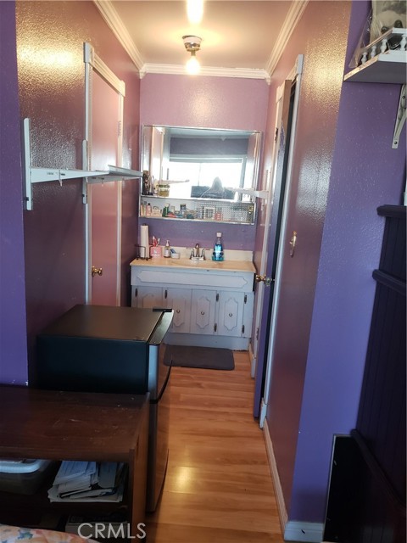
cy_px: 272
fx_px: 408
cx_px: 204
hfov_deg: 53.1
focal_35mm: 26
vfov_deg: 67.3
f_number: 2.4
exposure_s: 1/60
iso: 320
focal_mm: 4.3
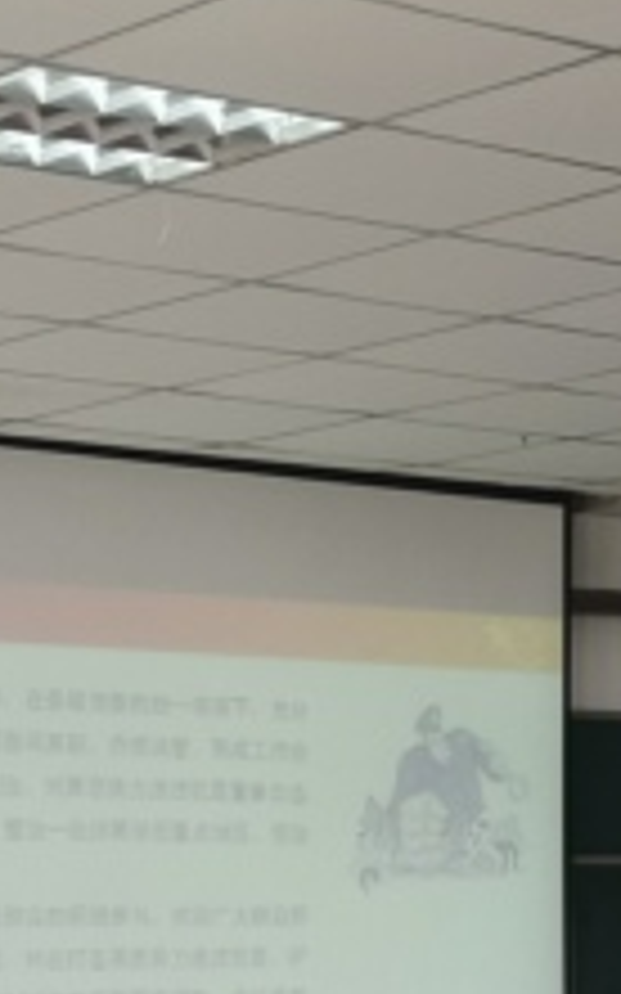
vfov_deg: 15.8
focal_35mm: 132
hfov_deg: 9.6
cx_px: 986
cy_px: 724
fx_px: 3577
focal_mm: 4.75
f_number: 1.8
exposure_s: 1/100
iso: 125
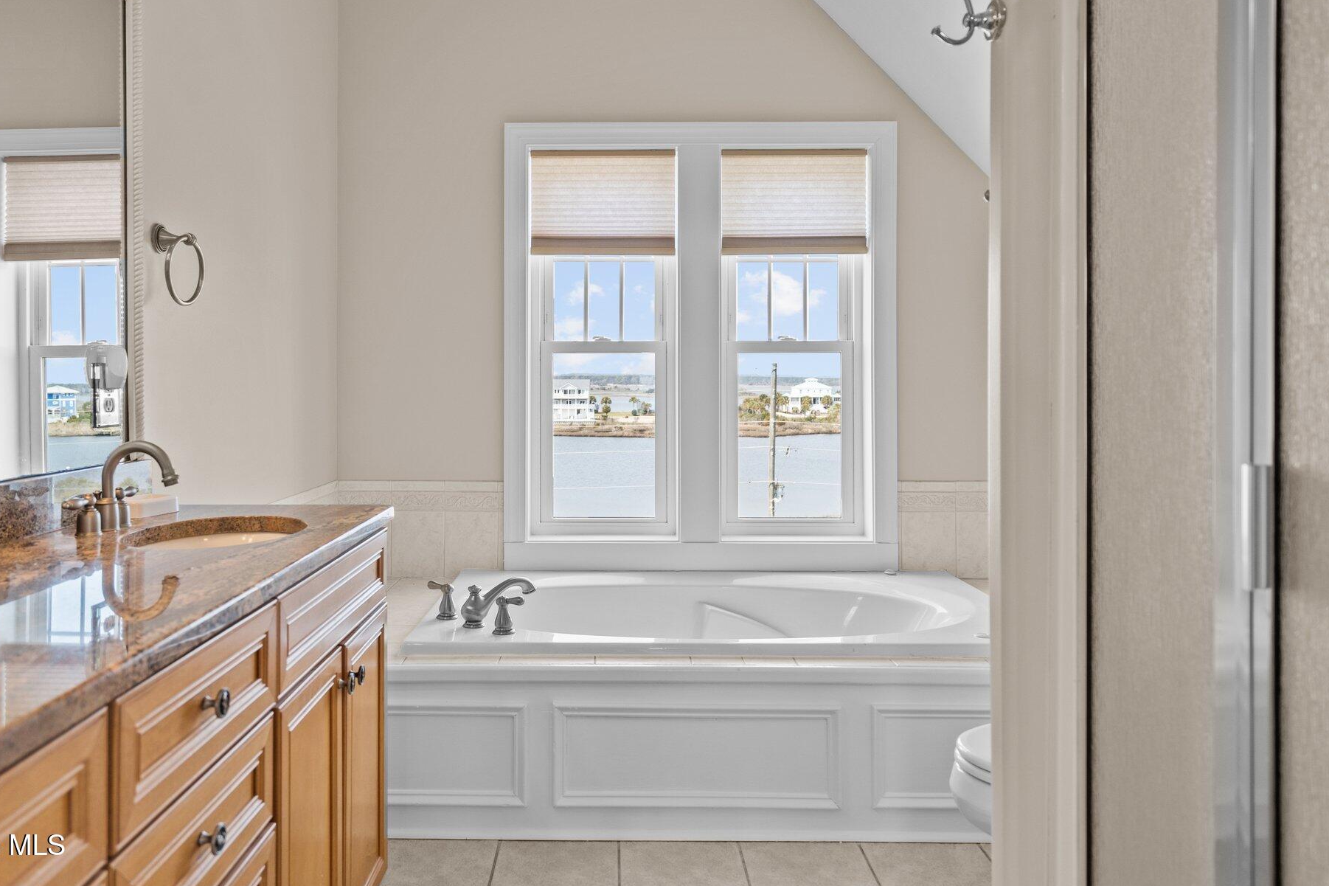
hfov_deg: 71.4
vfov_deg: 51.1
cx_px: 605
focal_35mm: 25
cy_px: 388
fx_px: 923
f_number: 4
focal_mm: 22
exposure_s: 1/50
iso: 320
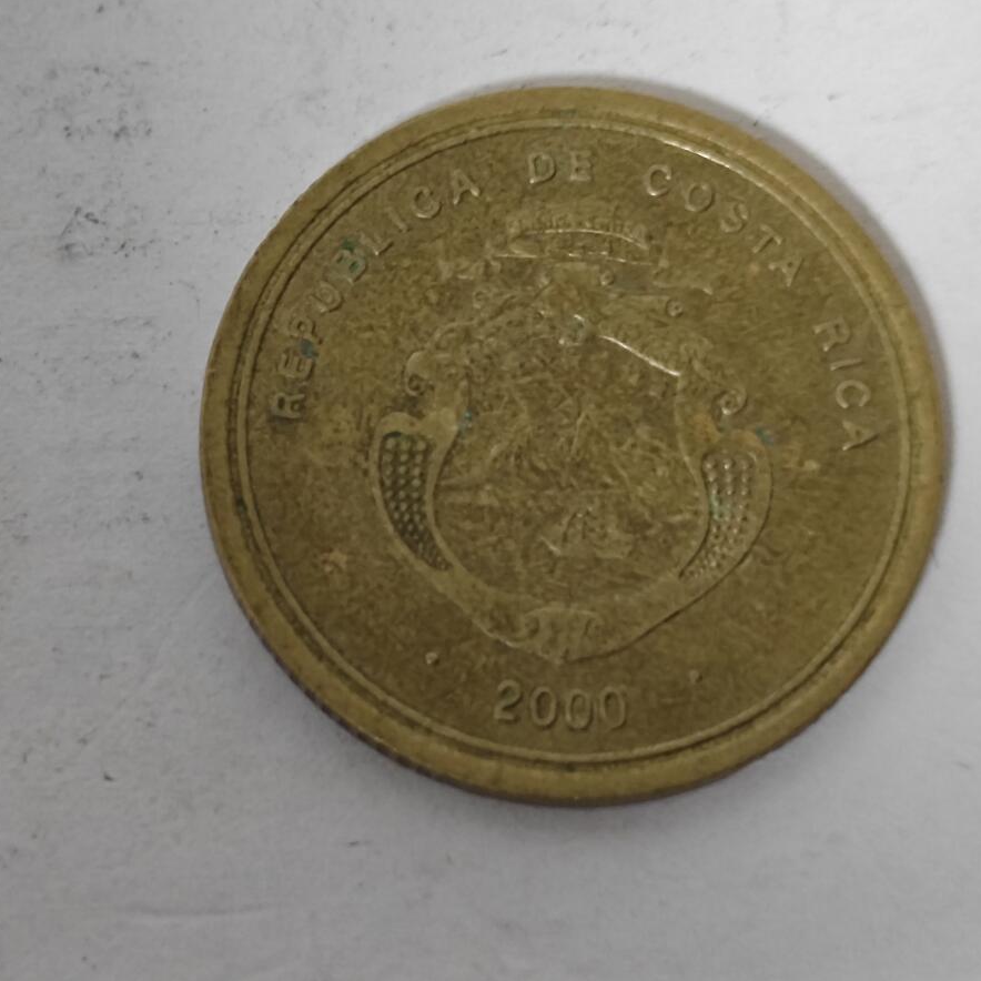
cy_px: 403
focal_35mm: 105
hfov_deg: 16.6
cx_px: 574
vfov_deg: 16.6
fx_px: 3367
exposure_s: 1/38.1
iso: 640
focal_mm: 8.7
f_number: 1.9
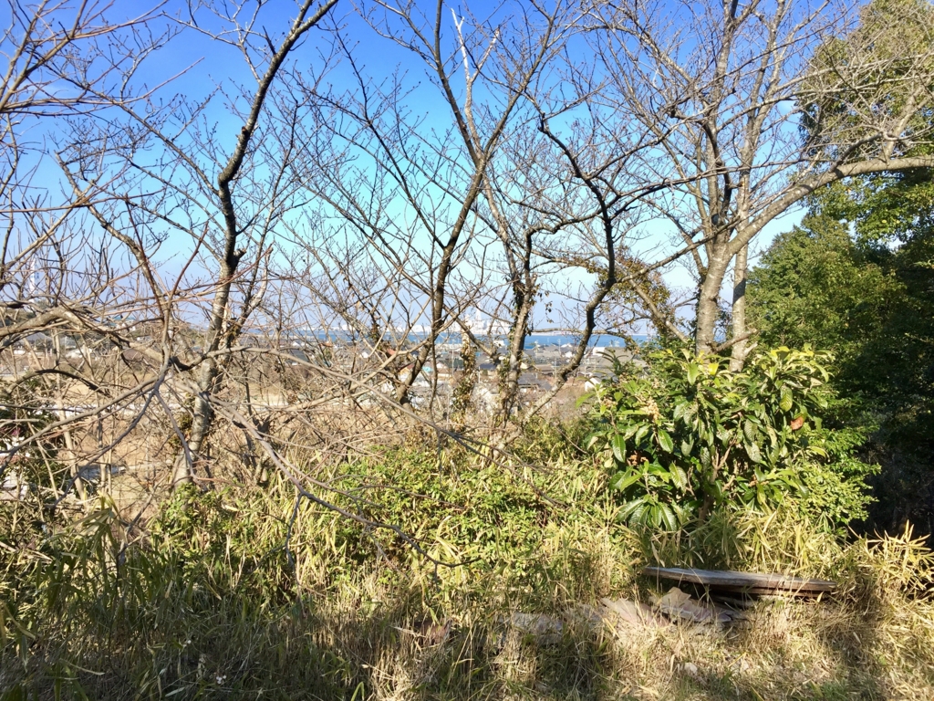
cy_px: 350
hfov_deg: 61.7
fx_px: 782
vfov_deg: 48.2
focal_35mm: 29
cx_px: 467
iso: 32
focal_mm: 4.15
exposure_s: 1/659
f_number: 2.2
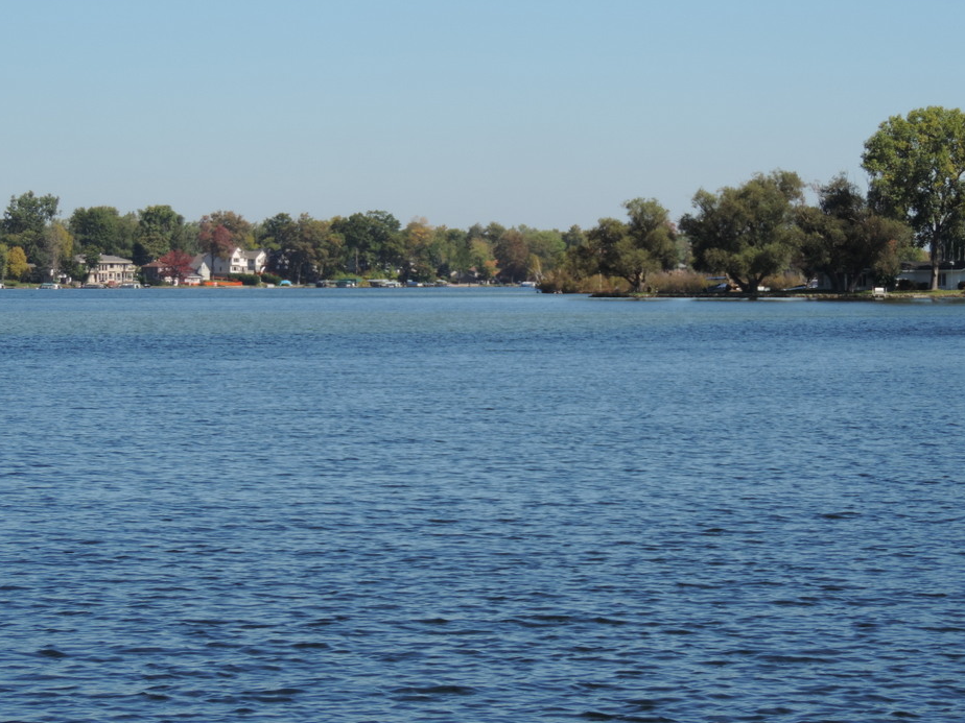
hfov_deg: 14.8
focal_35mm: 133
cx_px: 475
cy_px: 357
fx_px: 3708
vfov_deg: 11.1
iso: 80
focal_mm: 21.4
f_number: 4.2
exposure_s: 1/640
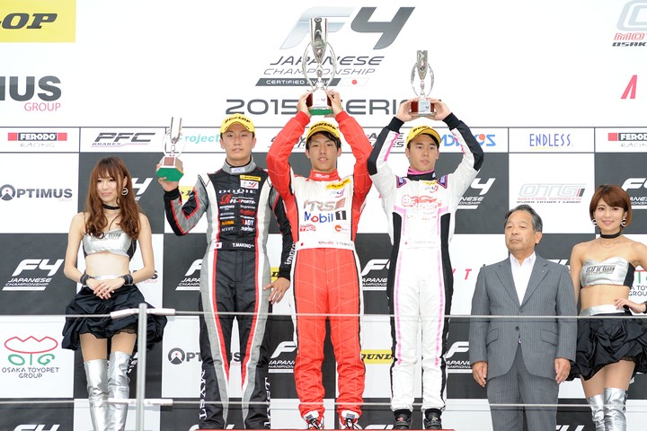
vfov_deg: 7.6
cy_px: 216
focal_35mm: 180
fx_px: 3235
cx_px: 324
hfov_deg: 11.4
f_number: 4
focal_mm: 180
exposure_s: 1/125
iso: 400
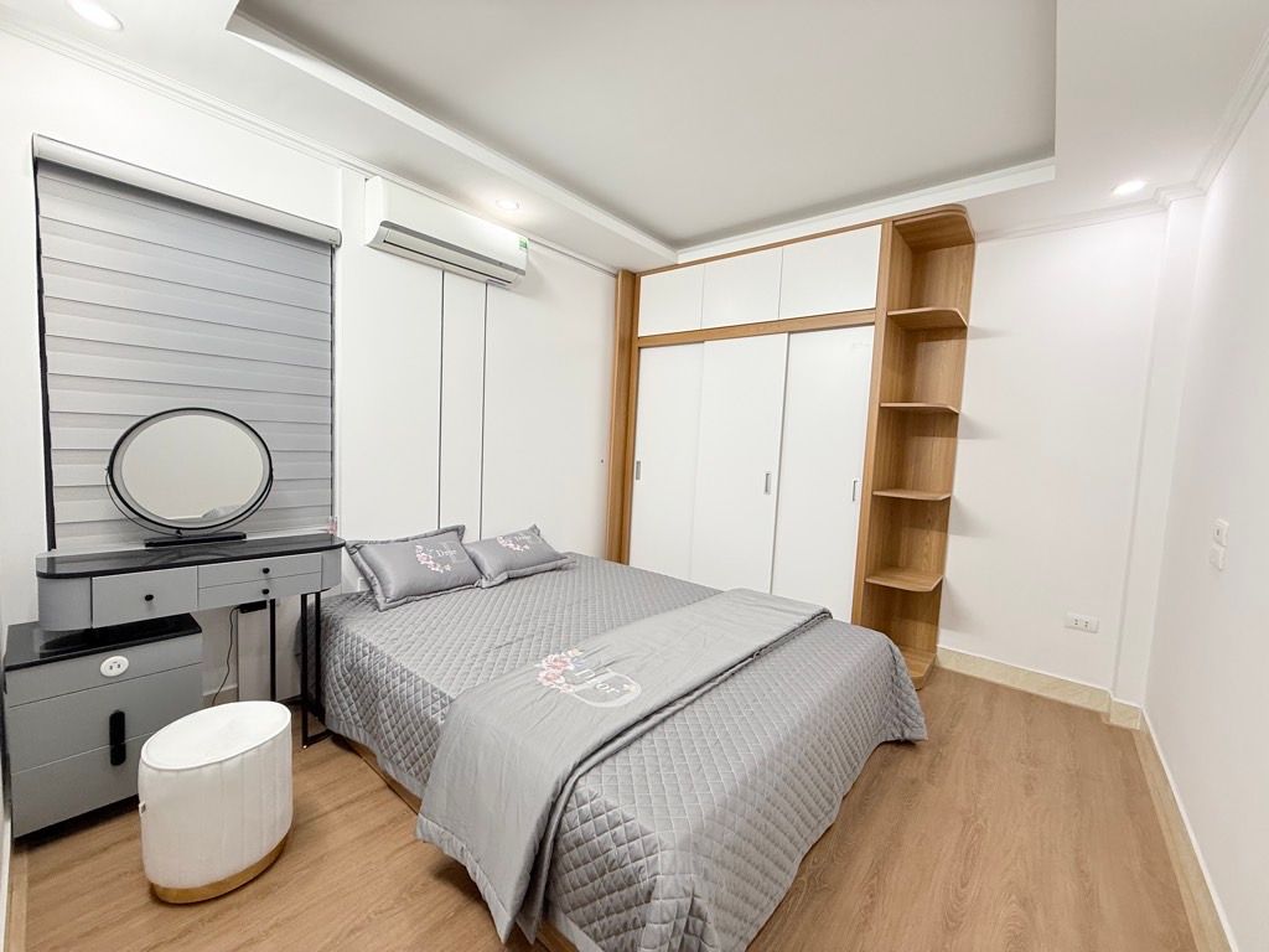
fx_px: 513
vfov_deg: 85.7
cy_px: 476
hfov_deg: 102.1
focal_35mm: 14
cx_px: 634
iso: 125
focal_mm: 2.22
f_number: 2.2
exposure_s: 1/100
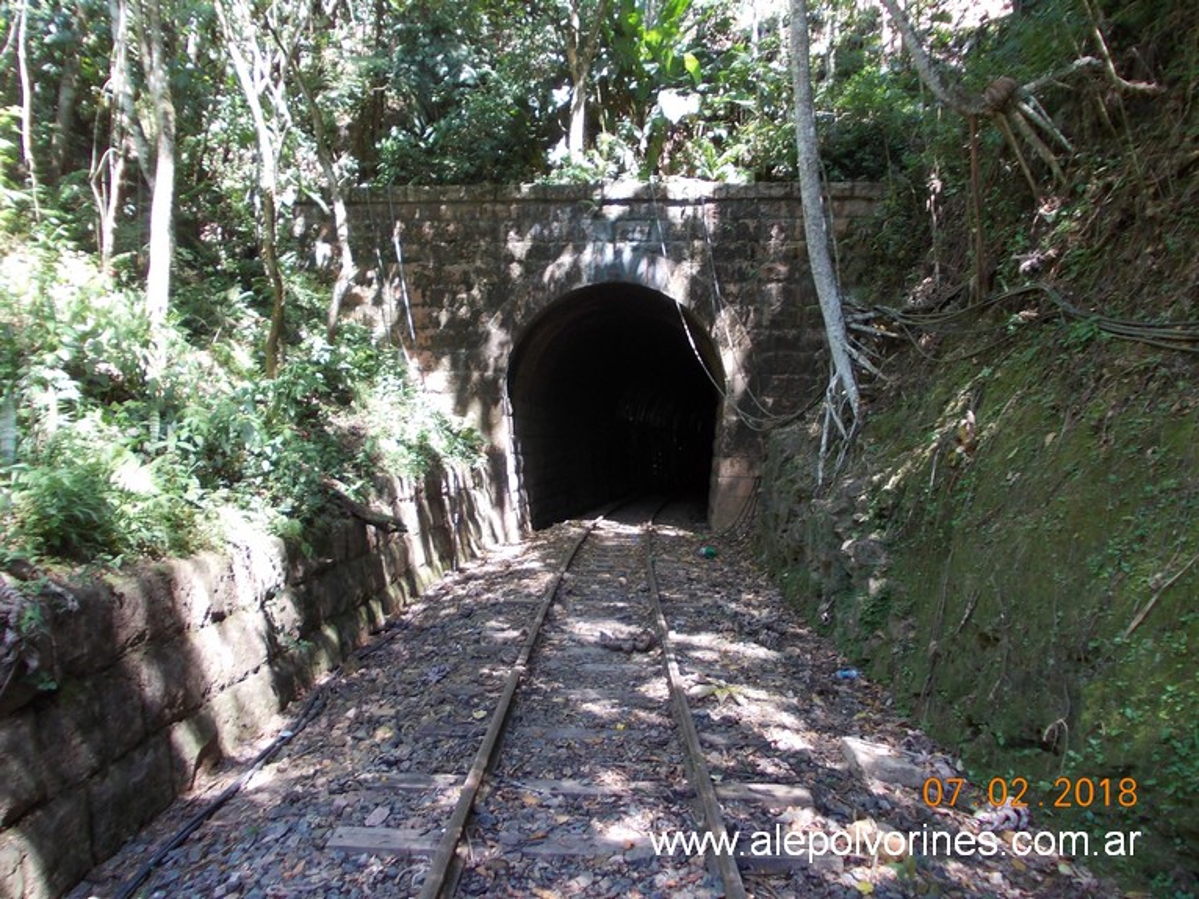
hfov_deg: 63.5
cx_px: 600
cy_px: 450
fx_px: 970
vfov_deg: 49.7
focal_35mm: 28
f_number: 2.7
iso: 80
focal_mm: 4
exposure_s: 1/50
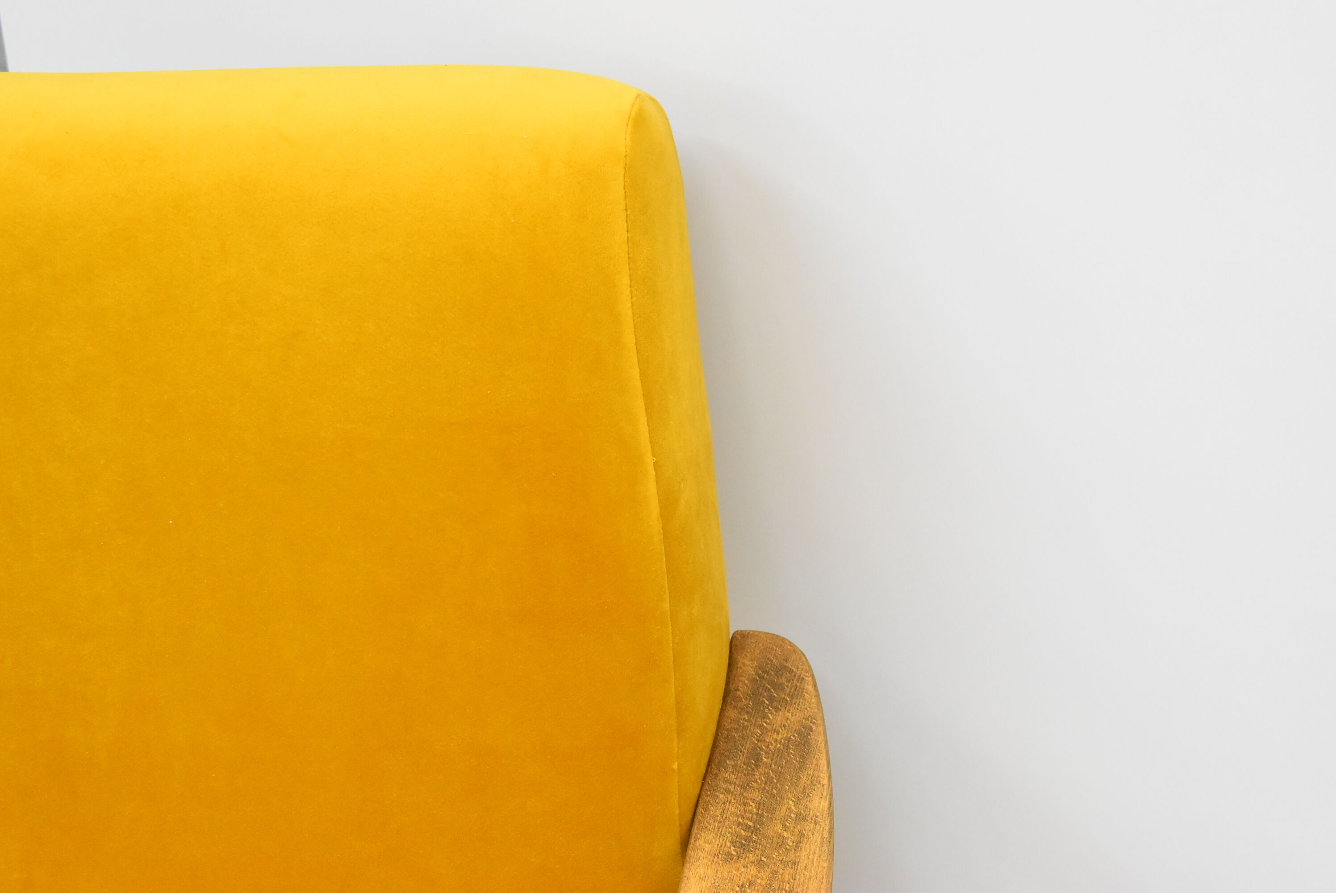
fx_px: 2897
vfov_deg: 17.5
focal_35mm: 78
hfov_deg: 26.0
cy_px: 446
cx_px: 668
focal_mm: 52
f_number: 5.6
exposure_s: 1/125
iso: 3200
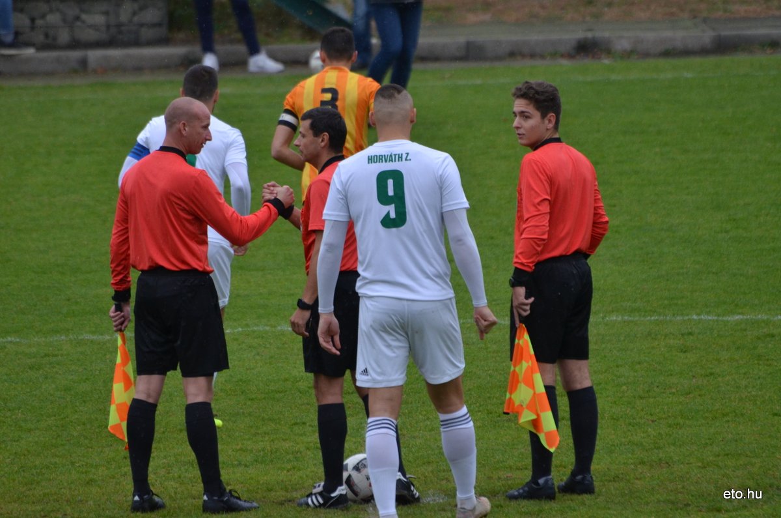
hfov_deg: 4.6
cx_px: 390
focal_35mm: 450
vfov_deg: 3.0
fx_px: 9743
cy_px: 259
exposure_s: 1/1250
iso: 800
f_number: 5.6
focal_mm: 300
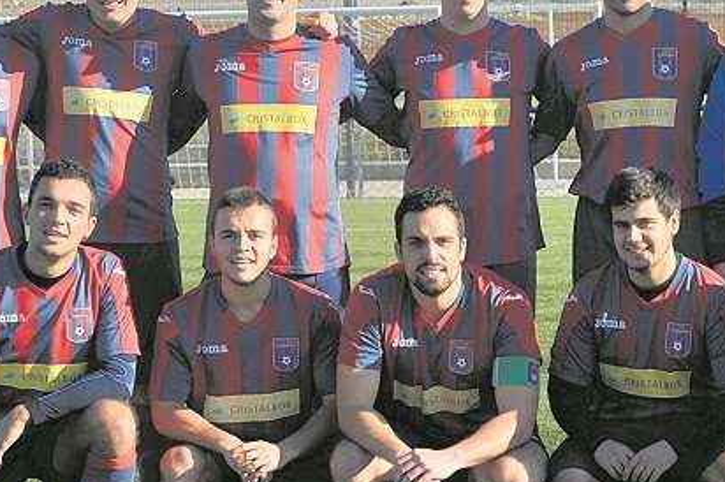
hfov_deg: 10.1
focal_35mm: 204
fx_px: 4105
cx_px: 384
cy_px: 252
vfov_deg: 6.7
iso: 200
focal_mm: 70
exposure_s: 1/400
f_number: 10
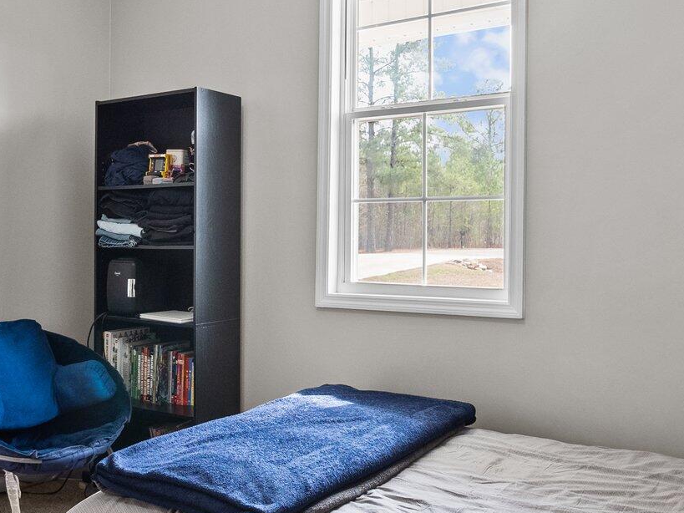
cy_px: 211
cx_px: 289
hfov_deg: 52.4
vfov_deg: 40.5
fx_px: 691
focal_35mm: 35
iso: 400
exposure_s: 1/15
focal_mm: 7
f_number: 4
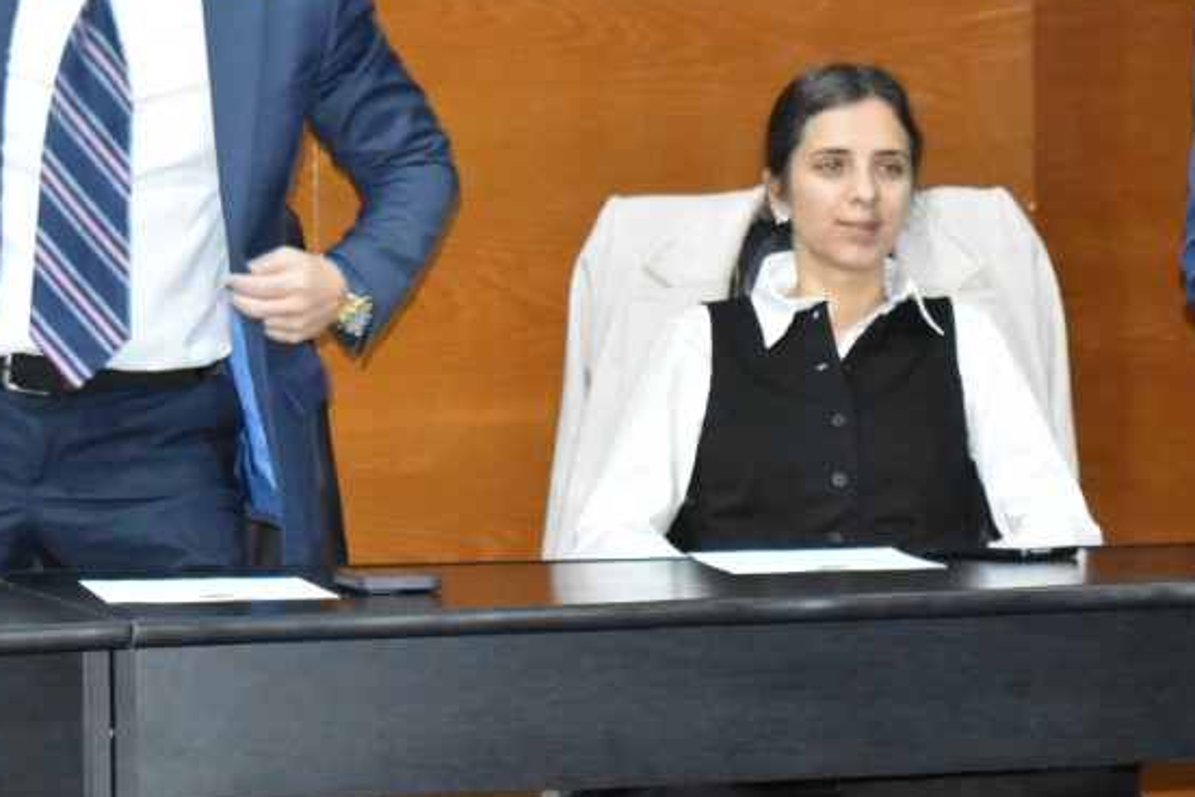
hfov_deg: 11.9
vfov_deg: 8.0
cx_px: 840
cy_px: 115
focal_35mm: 172
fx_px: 5710
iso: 5000
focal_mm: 55
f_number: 5.6
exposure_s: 1/60
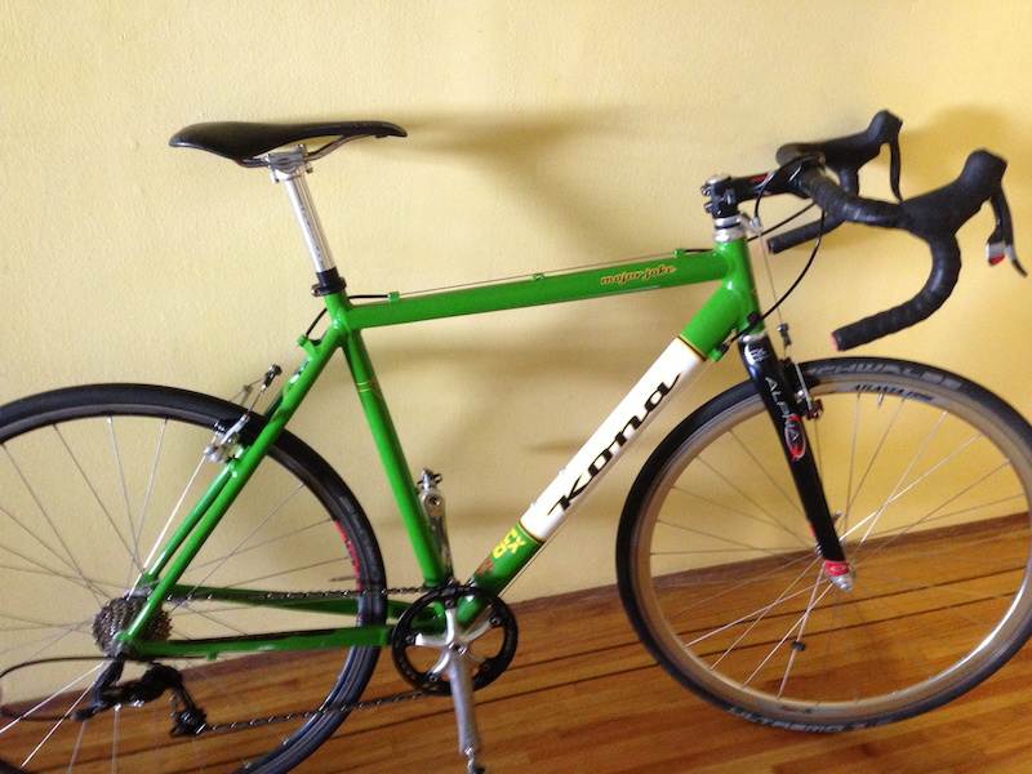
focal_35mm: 33
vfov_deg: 42.9
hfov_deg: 55.4
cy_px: 387
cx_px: 516
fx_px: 984
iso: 400
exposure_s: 1/17
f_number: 2.4
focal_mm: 4.13
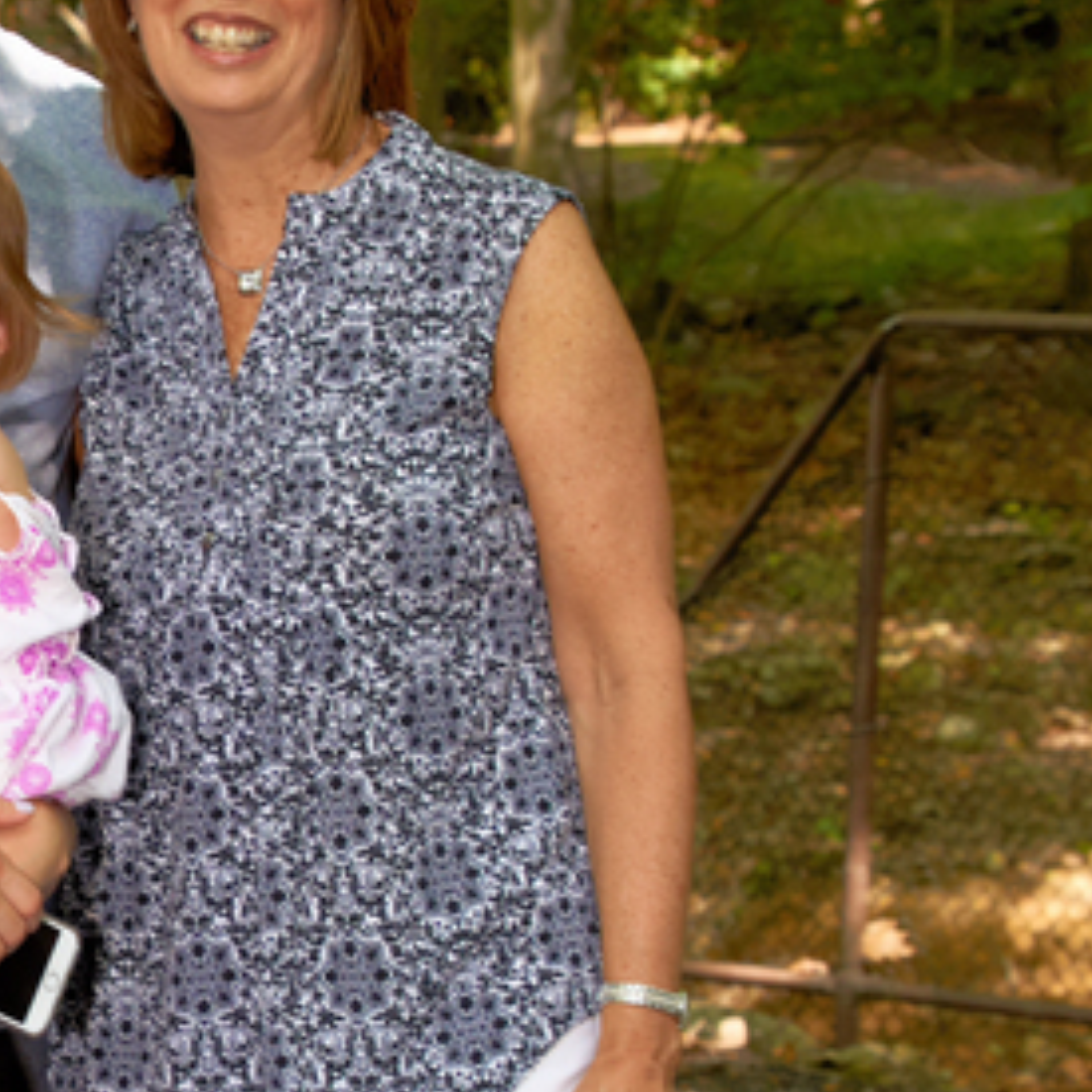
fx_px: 4176
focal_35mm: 117
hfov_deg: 14.4
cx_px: -266
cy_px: 838
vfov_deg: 14.8
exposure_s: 1/80
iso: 100
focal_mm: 35
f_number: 5.6
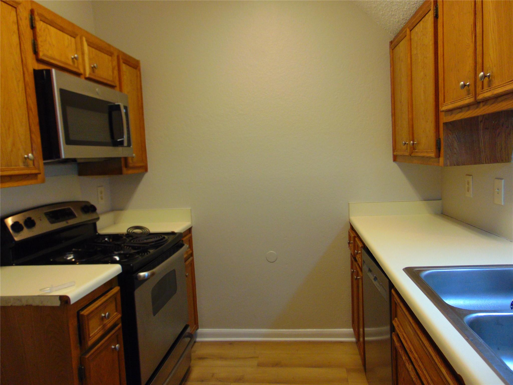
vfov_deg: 54.9
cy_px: 192
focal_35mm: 25
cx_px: 256
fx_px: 370
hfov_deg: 69.4
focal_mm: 4.5
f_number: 3
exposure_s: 1/30
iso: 200
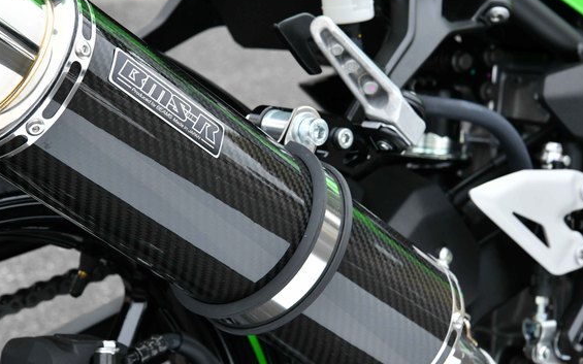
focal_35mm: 101
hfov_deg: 20.5
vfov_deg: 12.9
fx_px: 1605
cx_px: 209
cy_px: 160
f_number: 11
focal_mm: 70
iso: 2500
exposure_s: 1/400
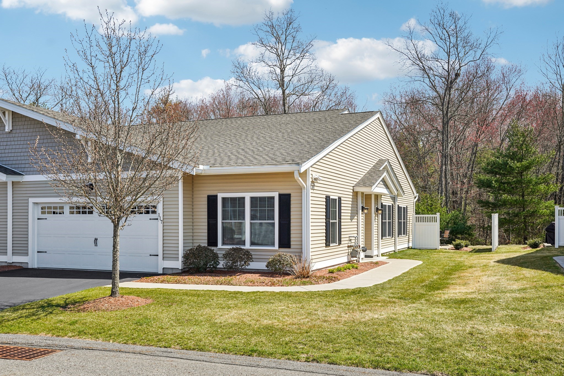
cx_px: 282
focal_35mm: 35
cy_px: 188
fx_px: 548
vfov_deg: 37.8
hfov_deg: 54.4
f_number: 8
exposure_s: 1/160
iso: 100
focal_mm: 35
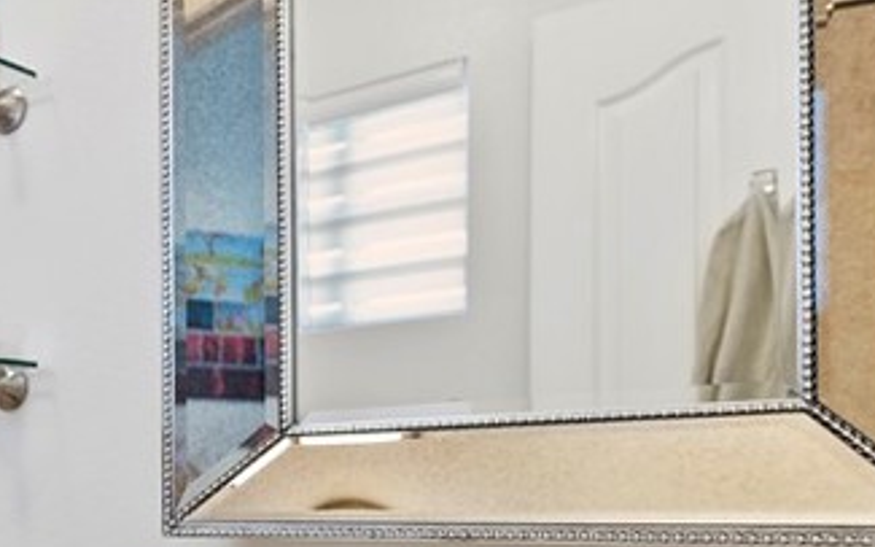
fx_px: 1073
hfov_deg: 35.4
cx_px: -162
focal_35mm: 45
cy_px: 511
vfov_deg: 27.4
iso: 160
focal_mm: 14
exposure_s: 1/25
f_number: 1.8
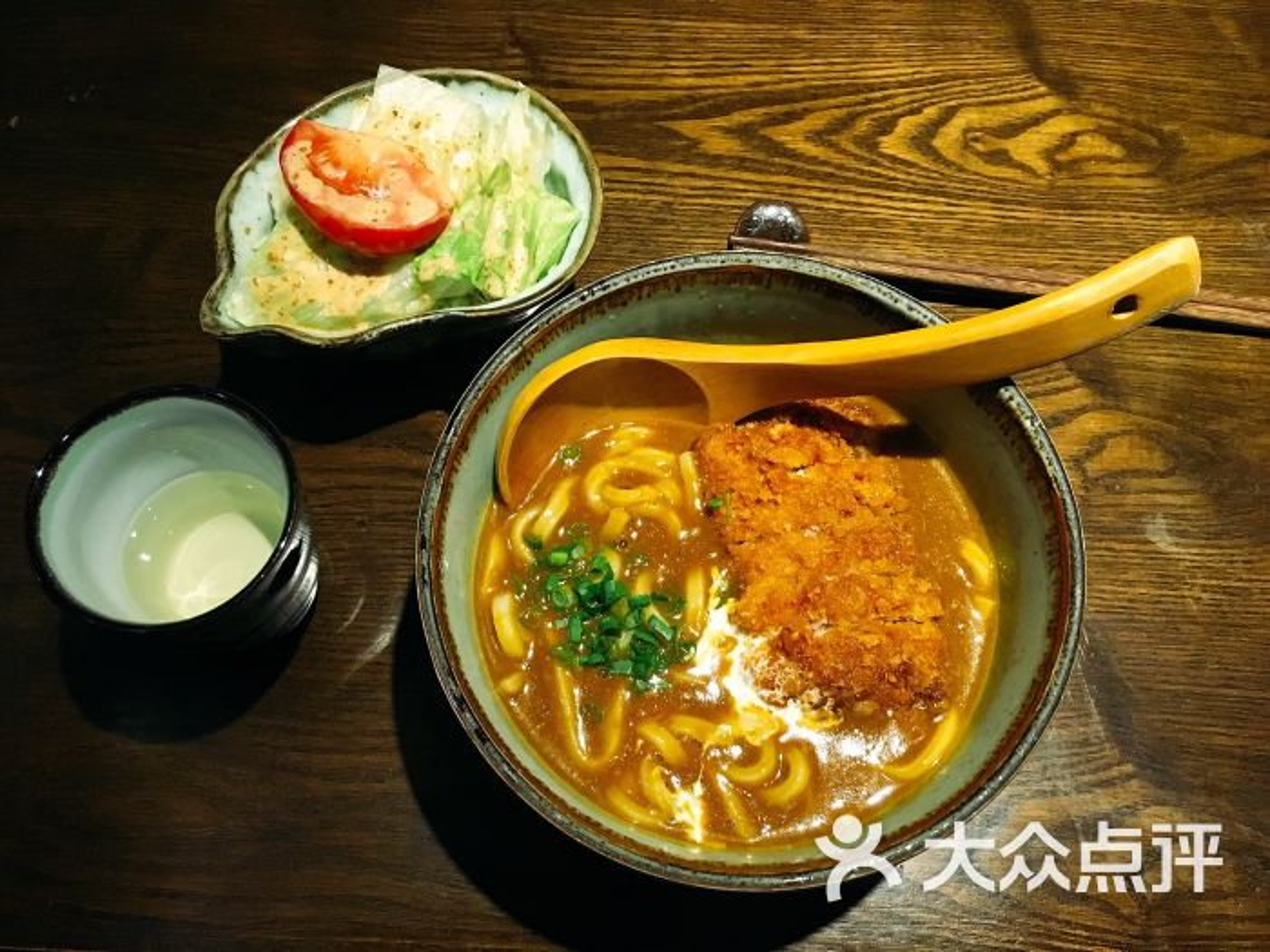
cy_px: 476
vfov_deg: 48.2
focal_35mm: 29
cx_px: 635
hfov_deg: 61.7
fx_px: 1064
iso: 200
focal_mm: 4.15
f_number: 2.2
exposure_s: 1/25
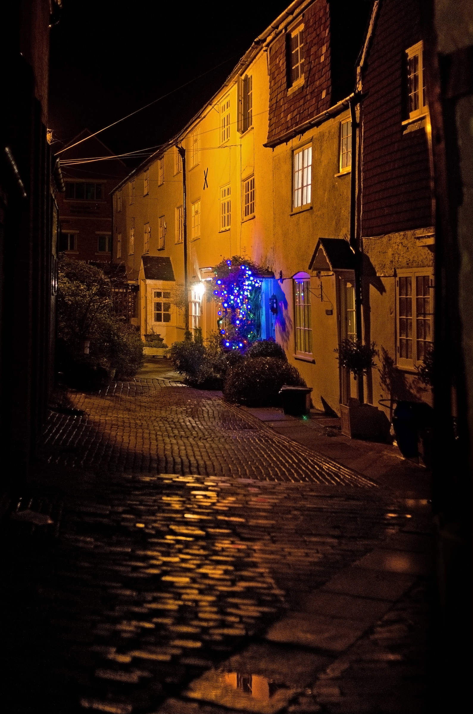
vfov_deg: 37.9
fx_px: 1040
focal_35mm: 52
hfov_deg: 25.6
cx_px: 236
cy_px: 357
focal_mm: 35
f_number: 2
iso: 1600
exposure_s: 1/30
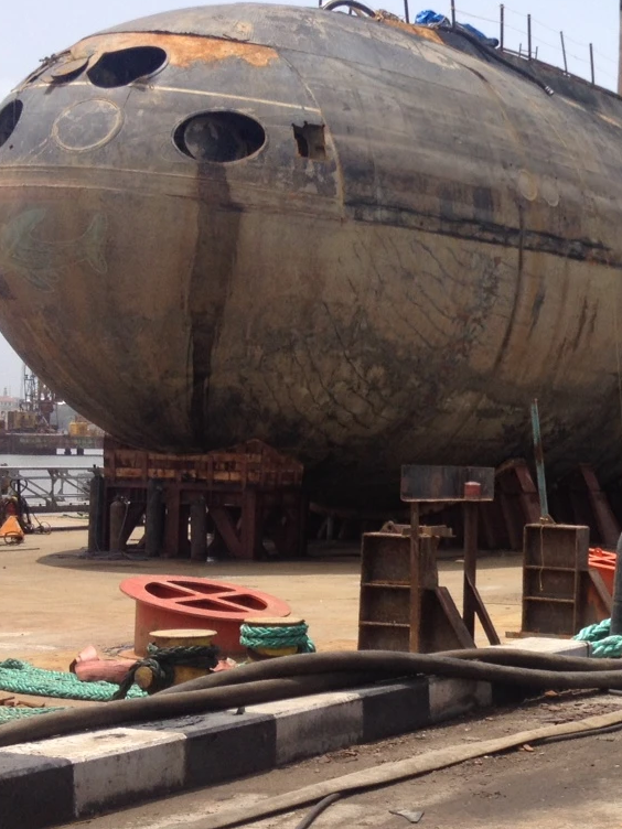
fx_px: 1821
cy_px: 438
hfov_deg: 18.4
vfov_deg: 25.7
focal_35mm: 76
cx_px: 743
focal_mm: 4.28
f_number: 2.4
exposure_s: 1/1727
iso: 50
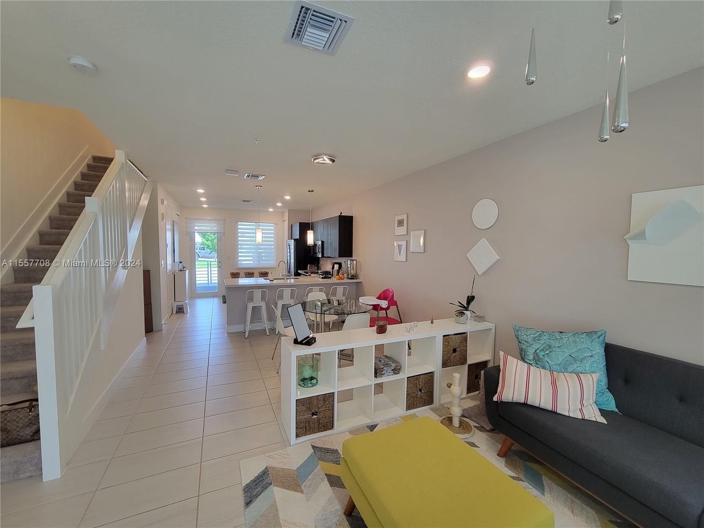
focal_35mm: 13
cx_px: 352
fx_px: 264
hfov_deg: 106.2
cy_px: 264
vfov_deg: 89.9
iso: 125
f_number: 2.2
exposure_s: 1/59
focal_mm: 2.2
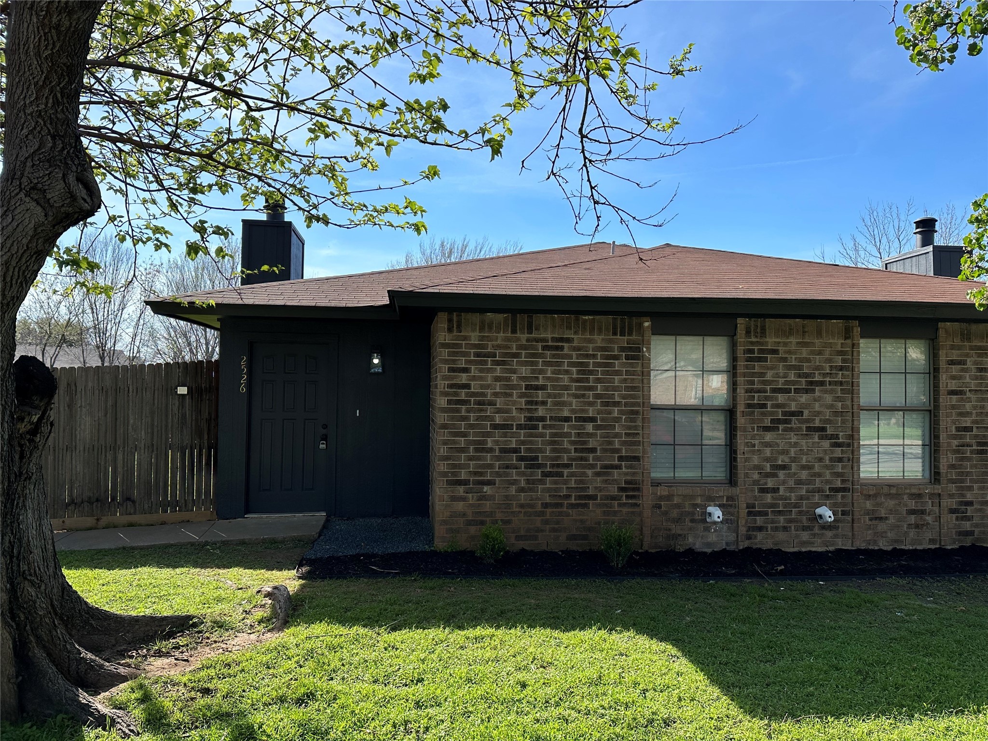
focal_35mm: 24
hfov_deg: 71.6
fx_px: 685
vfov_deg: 56.8
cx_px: 494
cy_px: 370
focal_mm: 6.86
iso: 80
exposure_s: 1/3472
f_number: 1.78
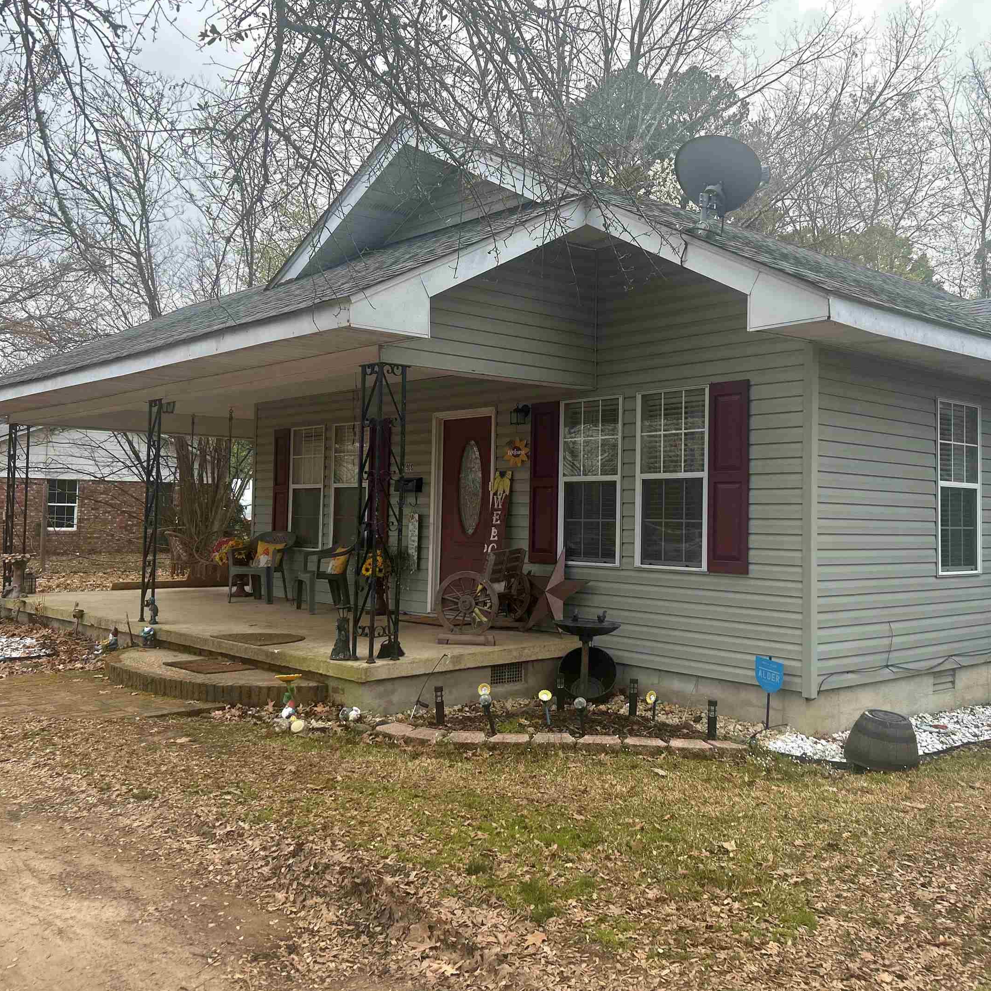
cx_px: 569
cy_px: 463
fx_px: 1069
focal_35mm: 33
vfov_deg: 49.7
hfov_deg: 49.6
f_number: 1.5
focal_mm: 5.7
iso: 50
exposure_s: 1/696
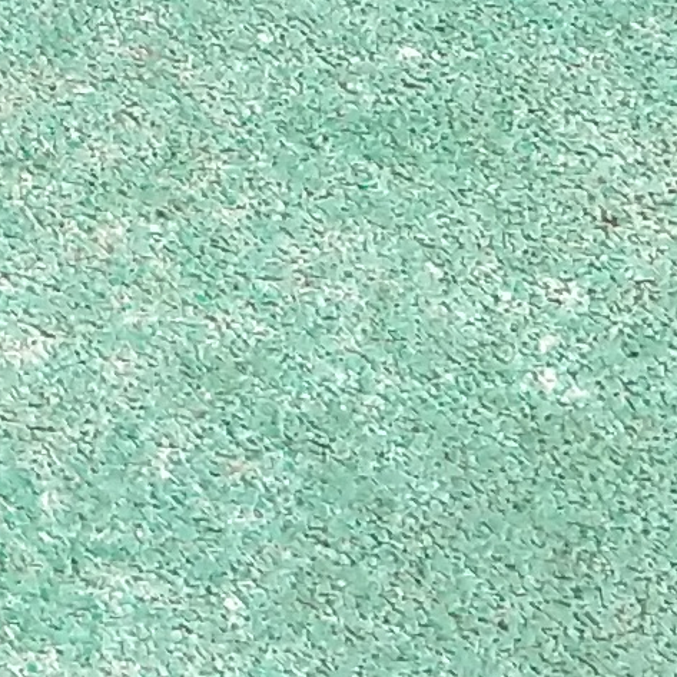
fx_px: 5333
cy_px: -1207
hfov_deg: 6.5
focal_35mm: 241
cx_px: -1487
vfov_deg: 6.7
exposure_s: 1/148
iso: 50
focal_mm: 3.69
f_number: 2.2
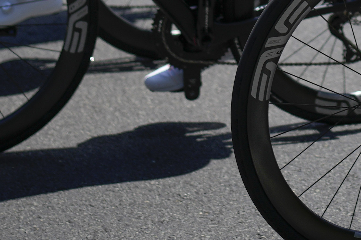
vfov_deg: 6.9
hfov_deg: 10.4
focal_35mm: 194
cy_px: -223
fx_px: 1945
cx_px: 420
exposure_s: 1/6400
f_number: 1.4
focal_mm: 35
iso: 100
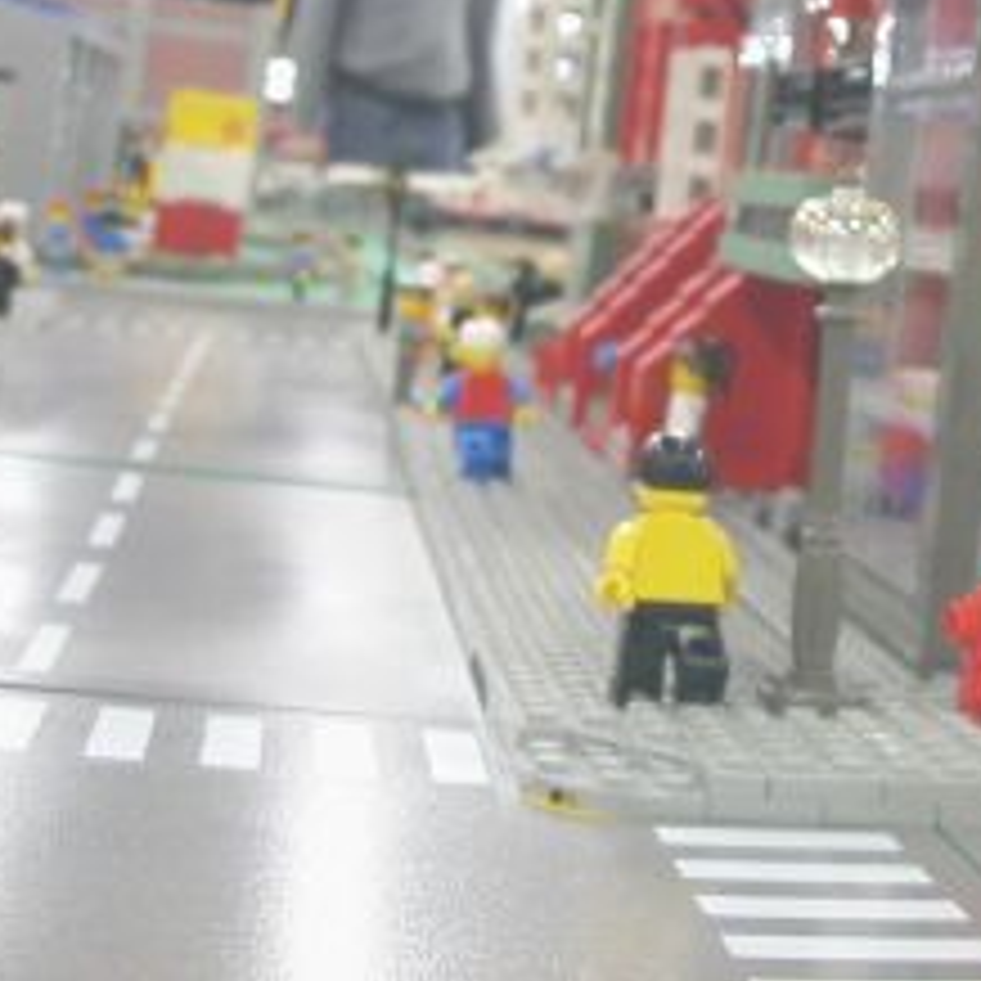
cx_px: 806
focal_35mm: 75
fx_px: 2405
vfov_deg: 22.6
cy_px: 142
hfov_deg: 22.7
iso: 100
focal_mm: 5.6
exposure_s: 1/10.4
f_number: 2.7
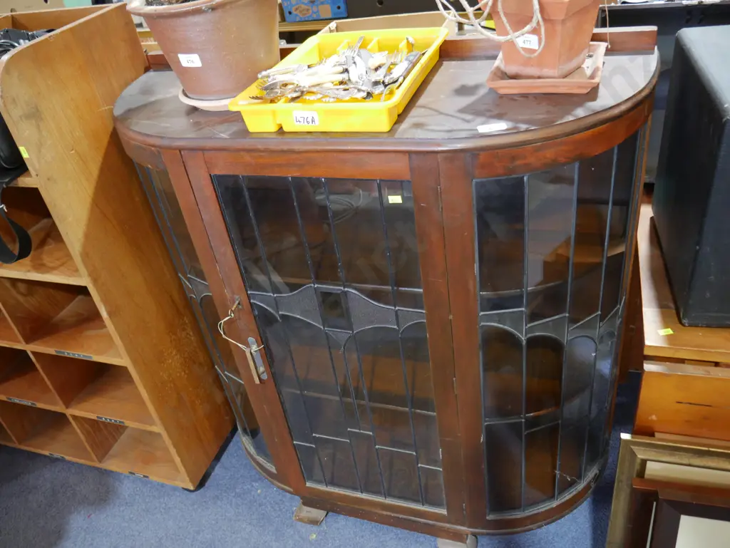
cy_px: 274
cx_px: 365
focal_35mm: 28
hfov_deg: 63.4
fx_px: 591
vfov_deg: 49.8
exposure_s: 1/60
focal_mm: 14
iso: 1000
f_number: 3.5
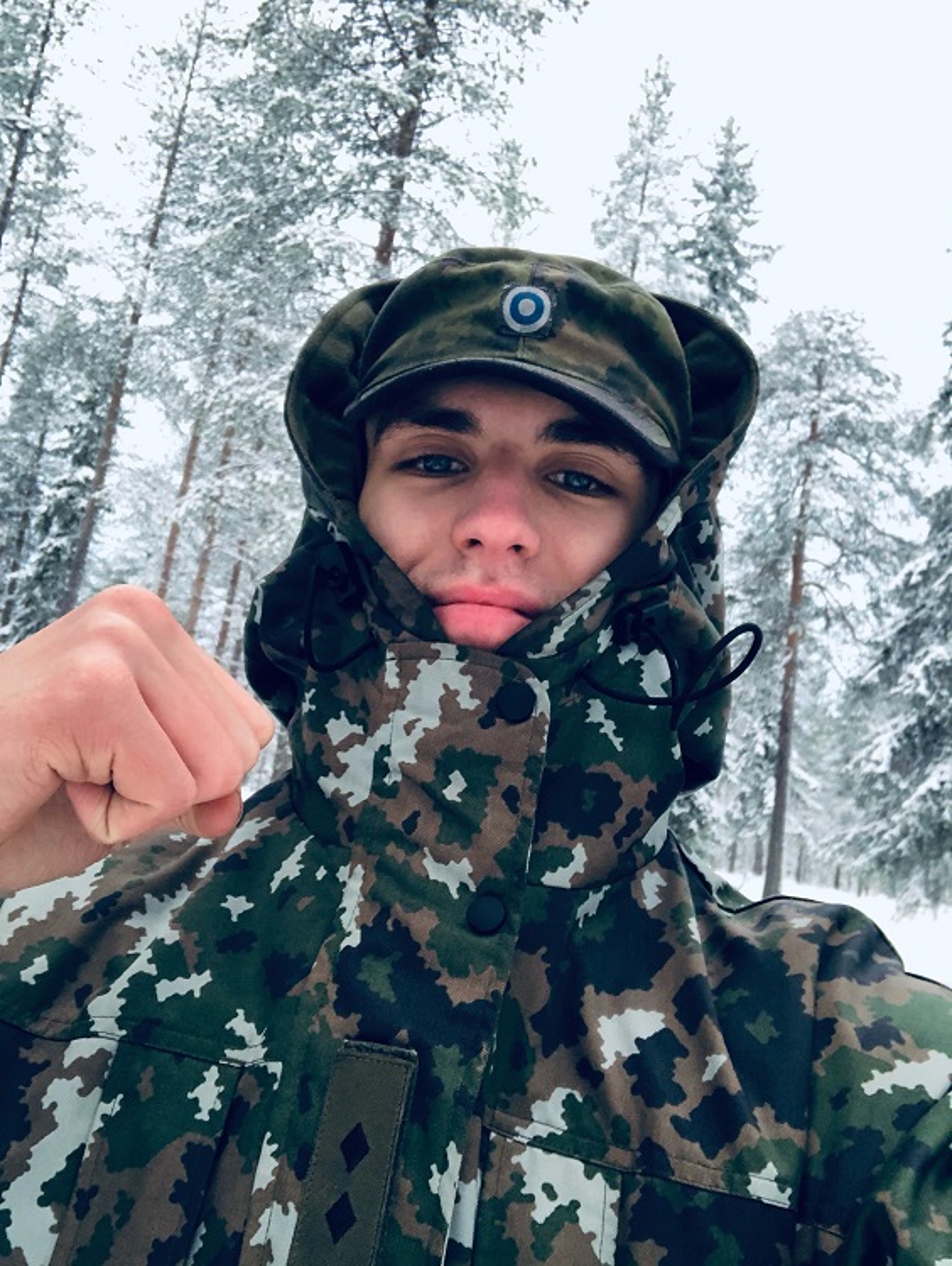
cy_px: 633
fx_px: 1171
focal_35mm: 32
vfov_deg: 56.8
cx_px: 476
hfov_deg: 44.2
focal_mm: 2.87
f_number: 2.2
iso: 100
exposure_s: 1/60
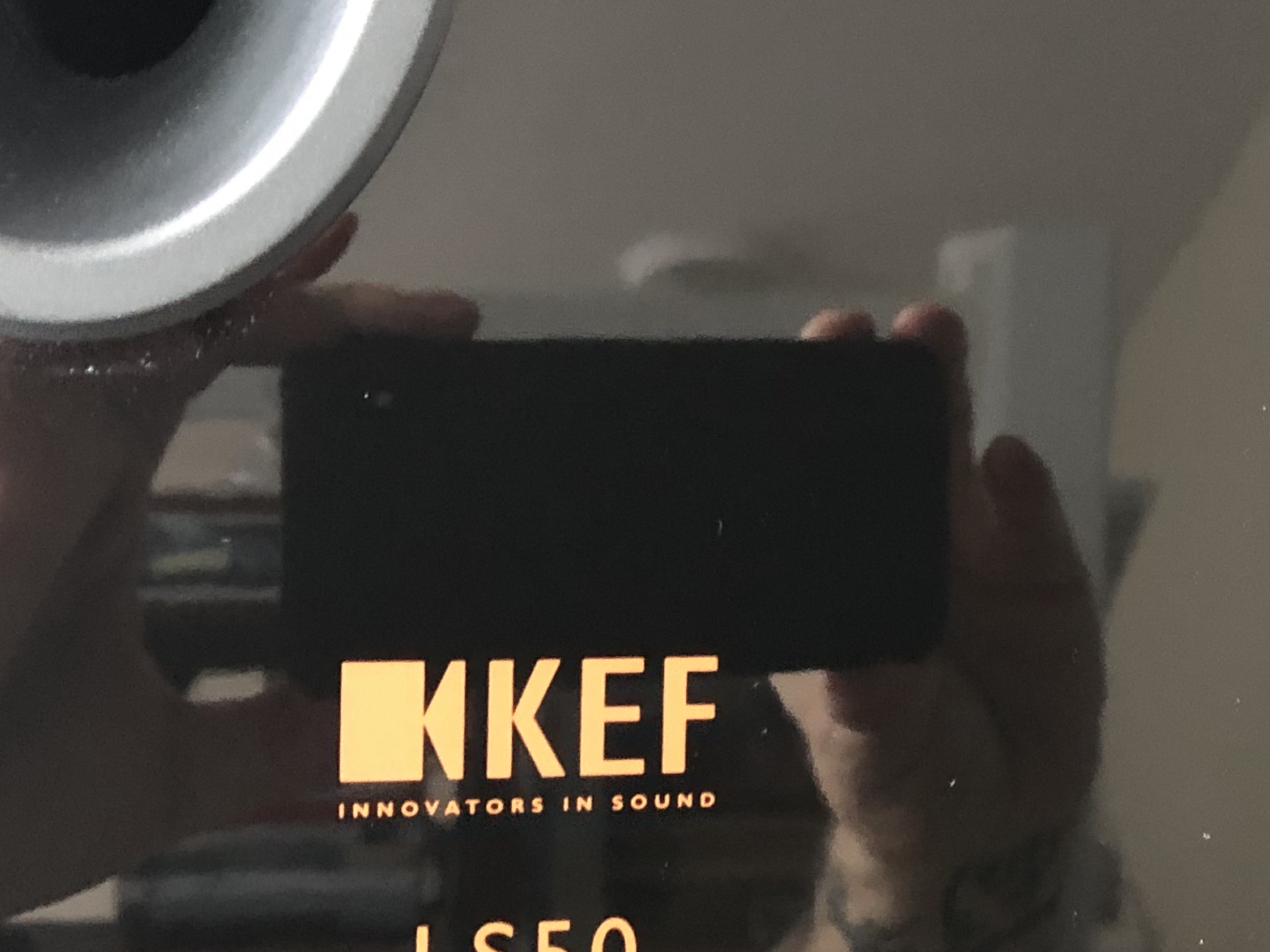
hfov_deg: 26.2
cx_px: 1136
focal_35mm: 72
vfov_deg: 20.4
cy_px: 402
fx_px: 2642
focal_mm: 4
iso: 100
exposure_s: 1/5
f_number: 1.8
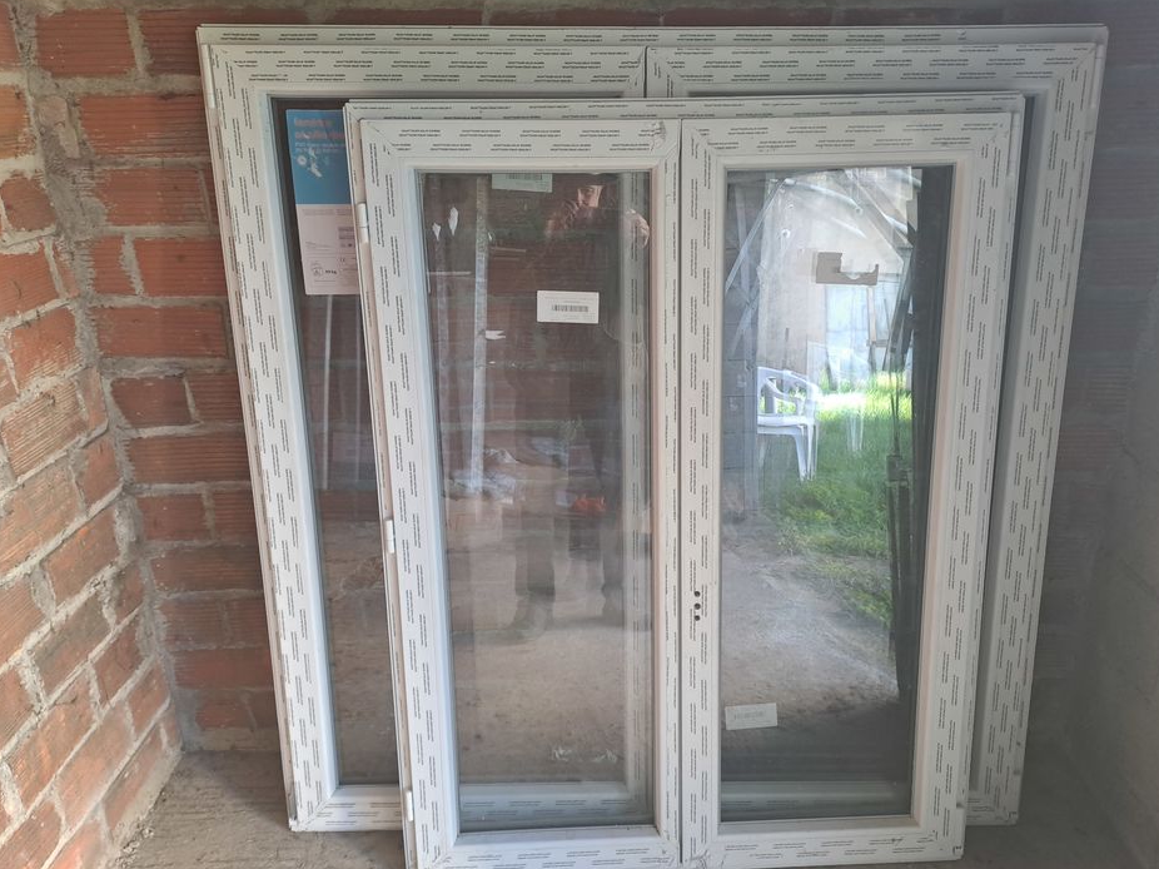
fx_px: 904
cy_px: 458
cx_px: 621
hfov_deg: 65.3
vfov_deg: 51.3
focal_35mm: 27
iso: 125
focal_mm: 4.65
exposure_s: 1/50
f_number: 1.8
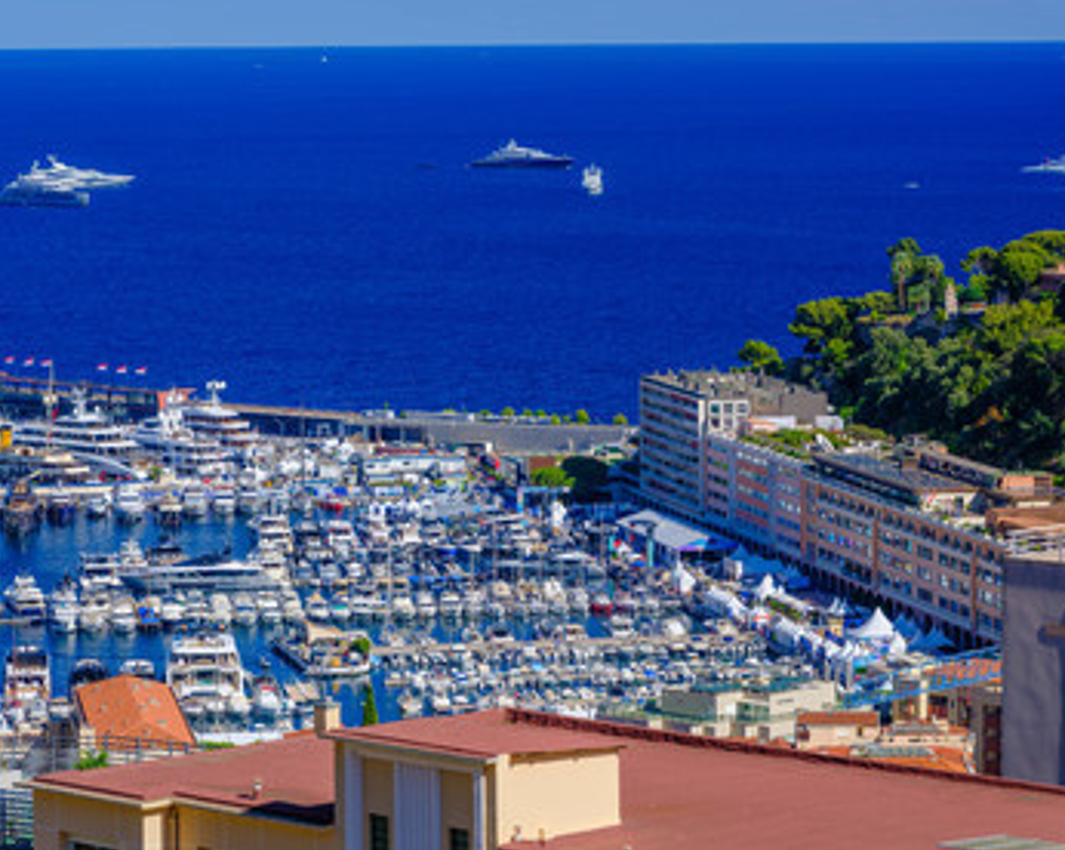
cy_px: 422
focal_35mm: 137
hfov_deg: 14.1
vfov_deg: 11.2
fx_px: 4313
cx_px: 525
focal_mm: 164.5
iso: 200
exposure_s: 1/50
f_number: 11
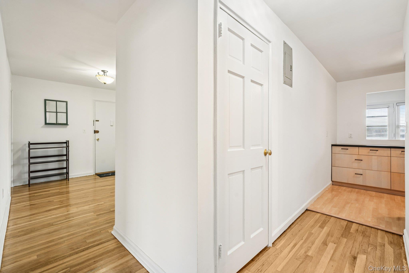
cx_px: 204
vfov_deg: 72.0
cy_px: 136
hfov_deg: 95.0
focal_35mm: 16
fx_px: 187
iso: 400
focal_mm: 16.5
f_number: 8
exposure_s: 1/5
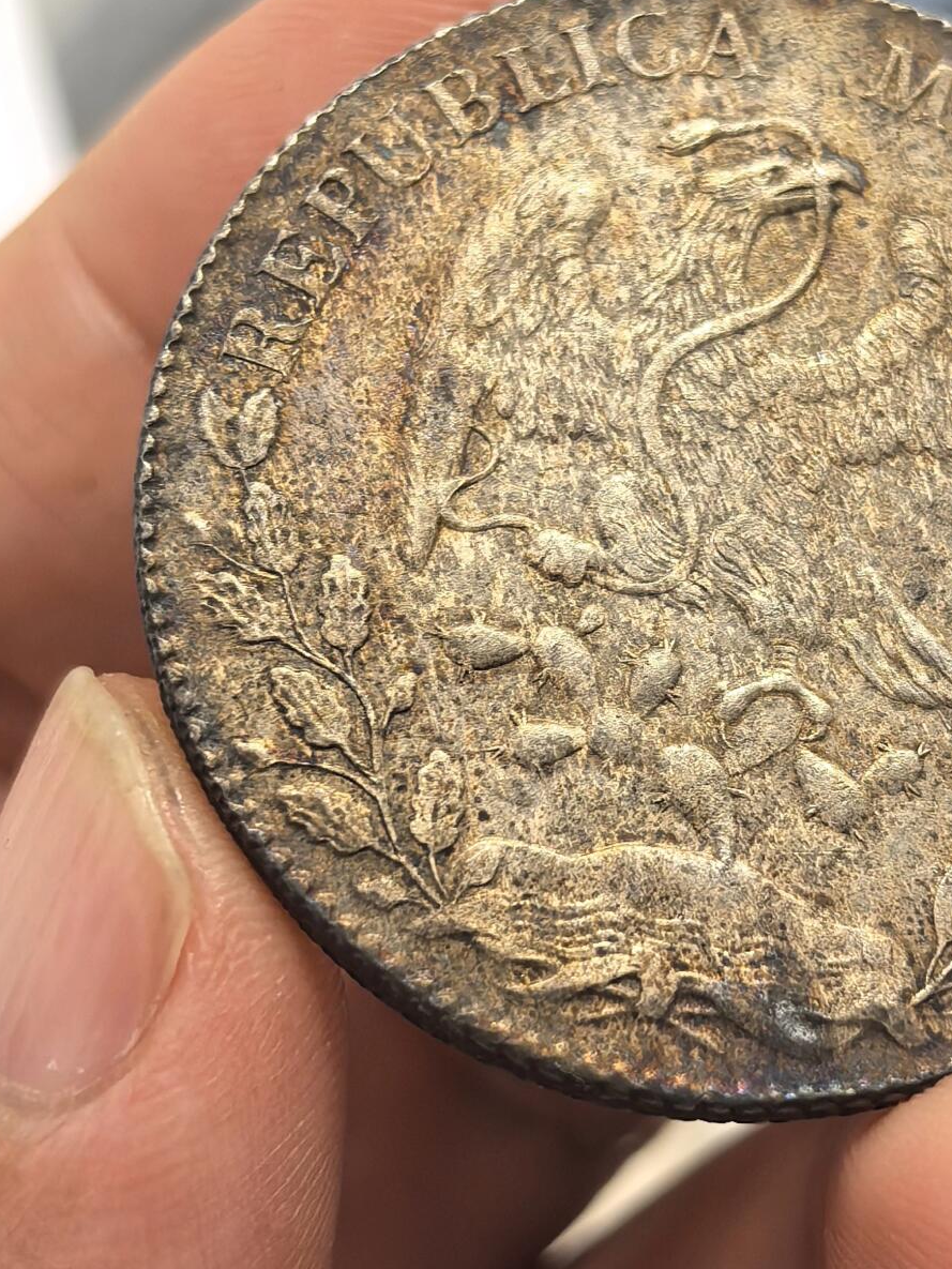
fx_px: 3006
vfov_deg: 23.8
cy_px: 579
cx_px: 713
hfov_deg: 17.9
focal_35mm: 82
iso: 250
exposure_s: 1/50
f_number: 2
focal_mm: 6.98
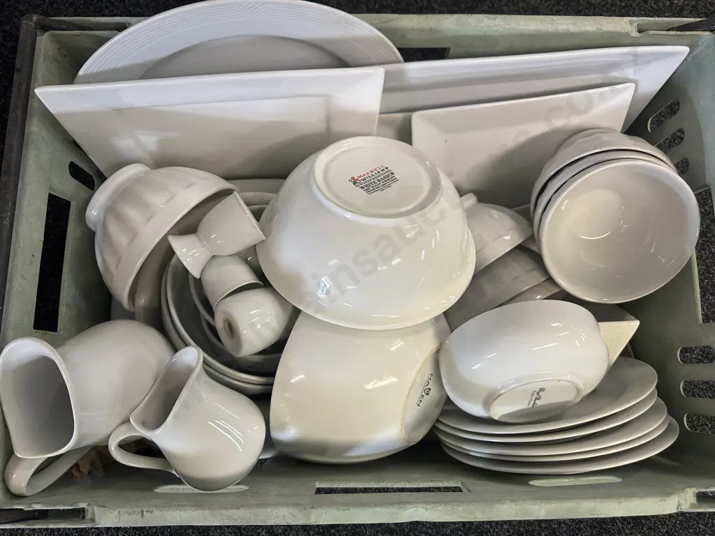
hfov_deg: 71.6
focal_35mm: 24
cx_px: 358
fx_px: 496
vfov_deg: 56.8
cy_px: 268
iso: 160
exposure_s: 1/100
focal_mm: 6.86
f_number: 1.78
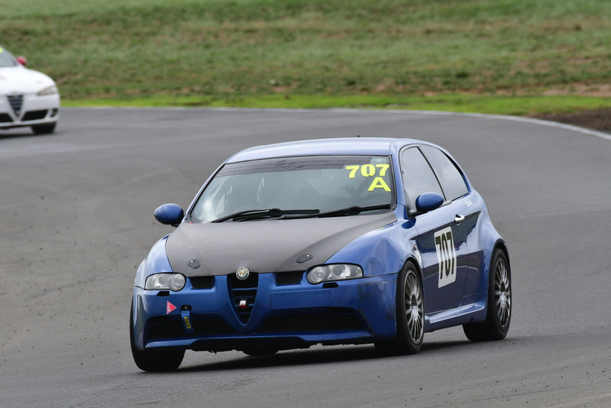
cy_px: 204
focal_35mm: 750
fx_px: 12733
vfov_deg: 1.8
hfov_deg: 2.7
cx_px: 306
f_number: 10
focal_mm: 500
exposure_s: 1/640
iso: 640
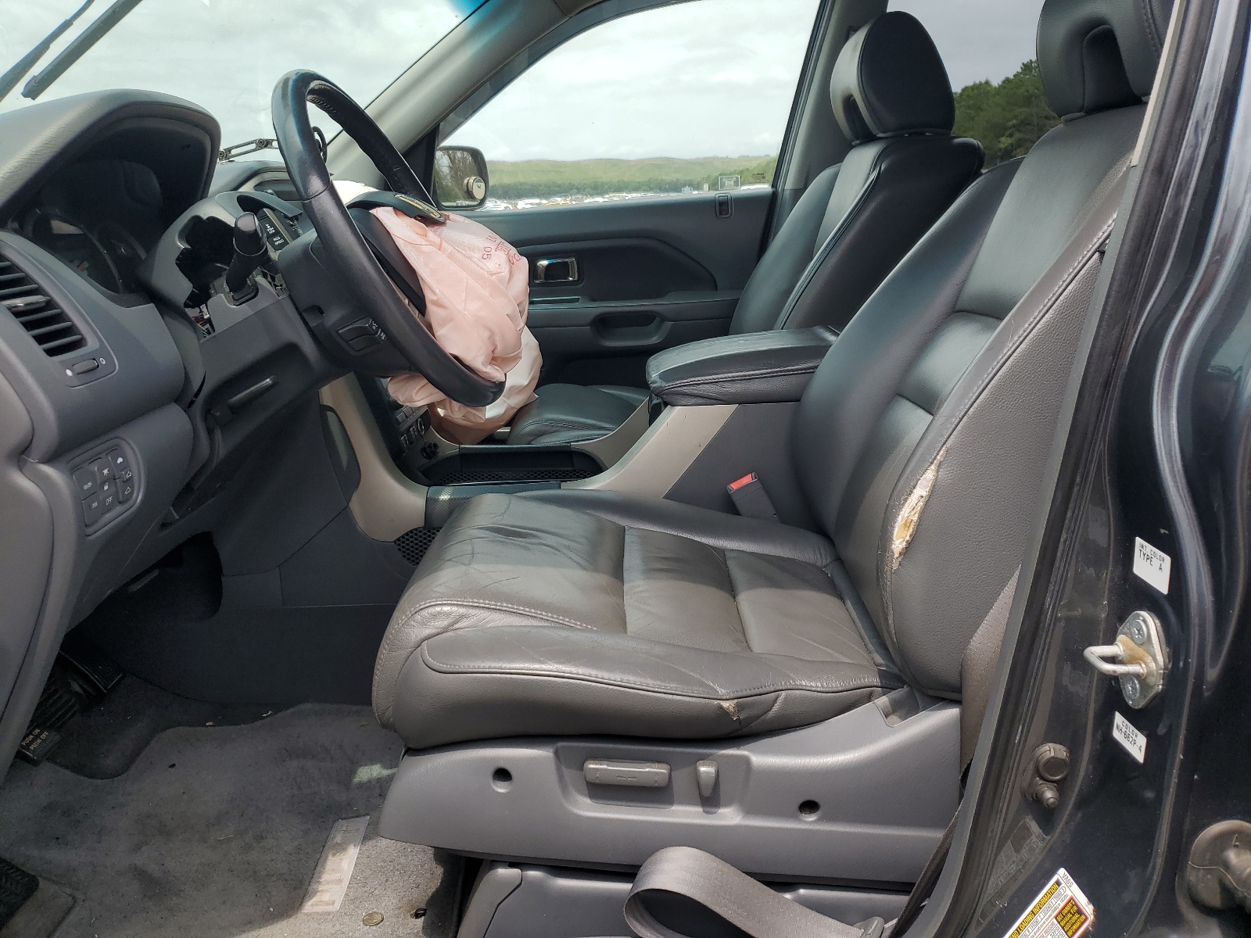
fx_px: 940
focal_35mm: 26
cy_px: 469
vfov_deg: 53.1
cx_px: 626
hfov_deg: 67.3
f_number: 1.5
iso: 50
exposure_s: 1/1667
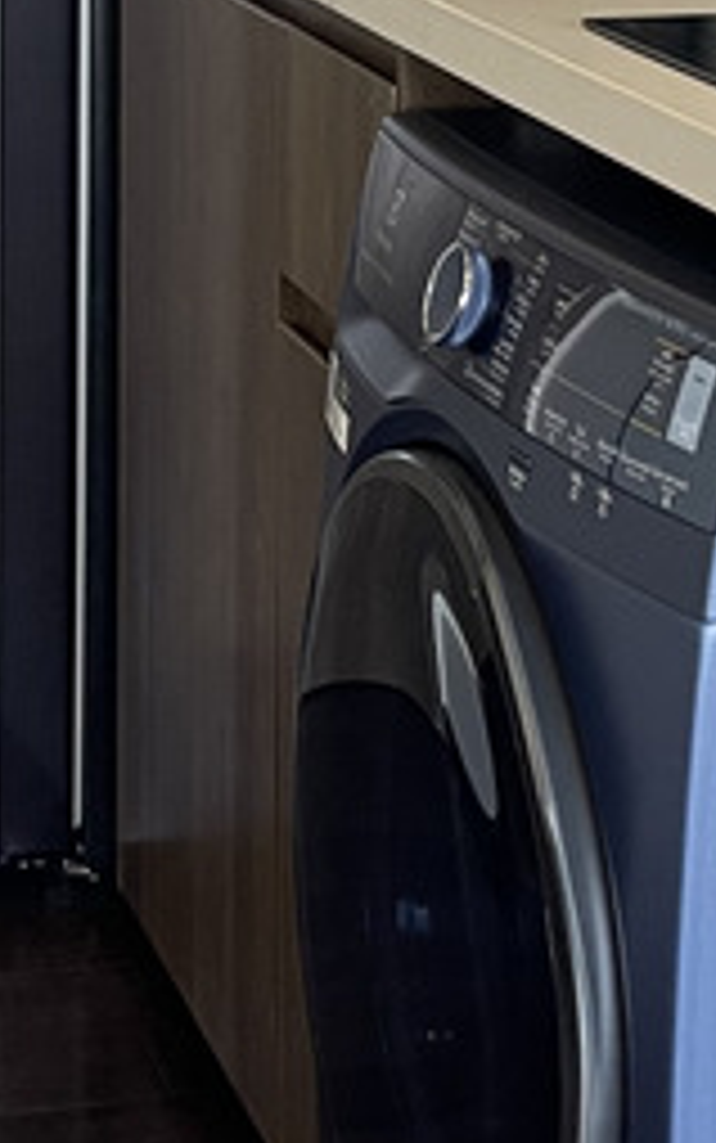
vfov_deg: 17.0
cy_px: -225
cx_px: 342
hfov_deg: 11.2
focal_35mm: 117
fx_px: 3649
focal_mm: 5.1
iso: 125
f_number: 1.6
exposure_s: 1/50
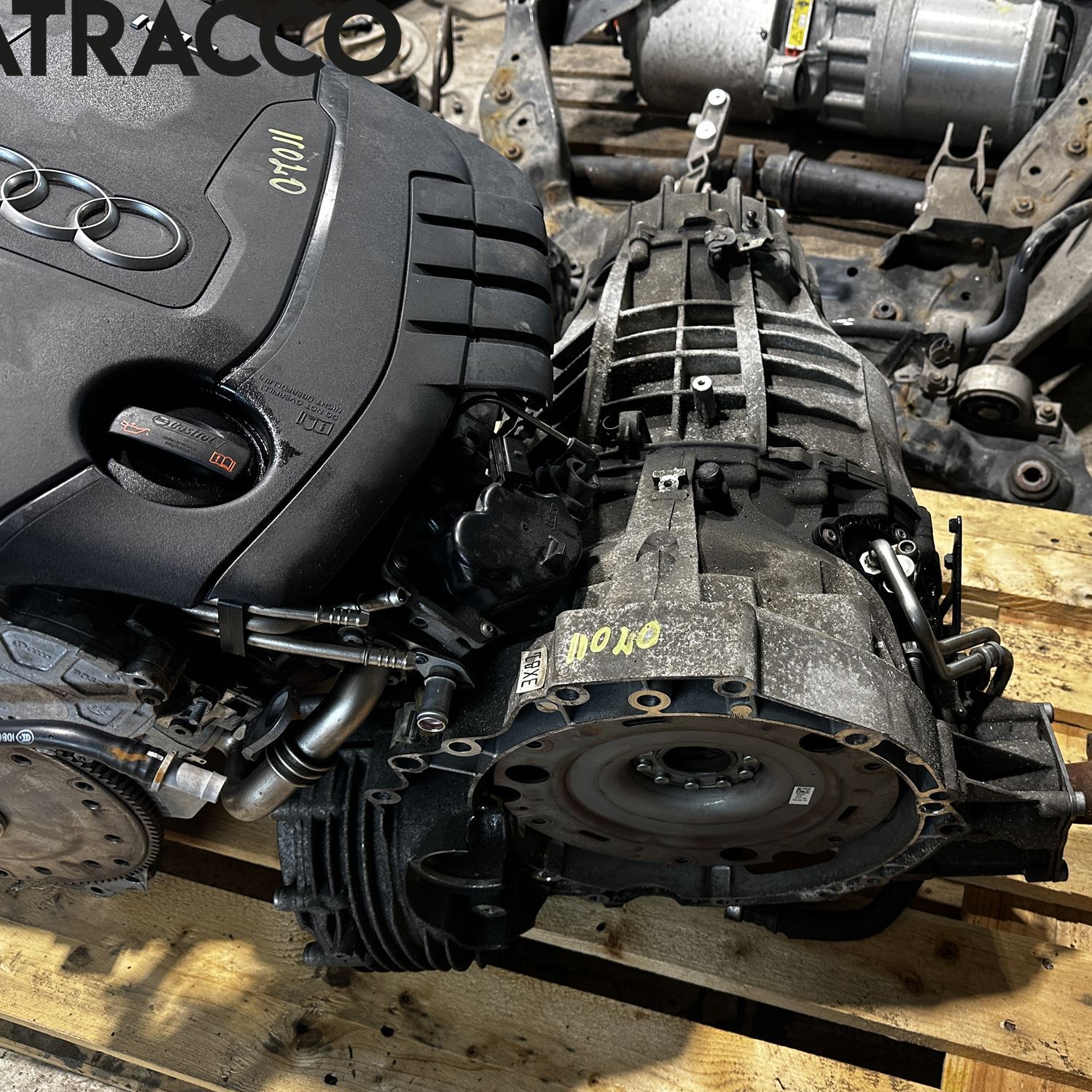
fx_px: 1035
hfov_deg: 54.8
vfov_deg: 55.6
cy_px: 558
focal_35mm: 29
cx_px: 700
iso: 160
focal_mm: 6.86
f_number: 1.78
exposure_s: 1/50
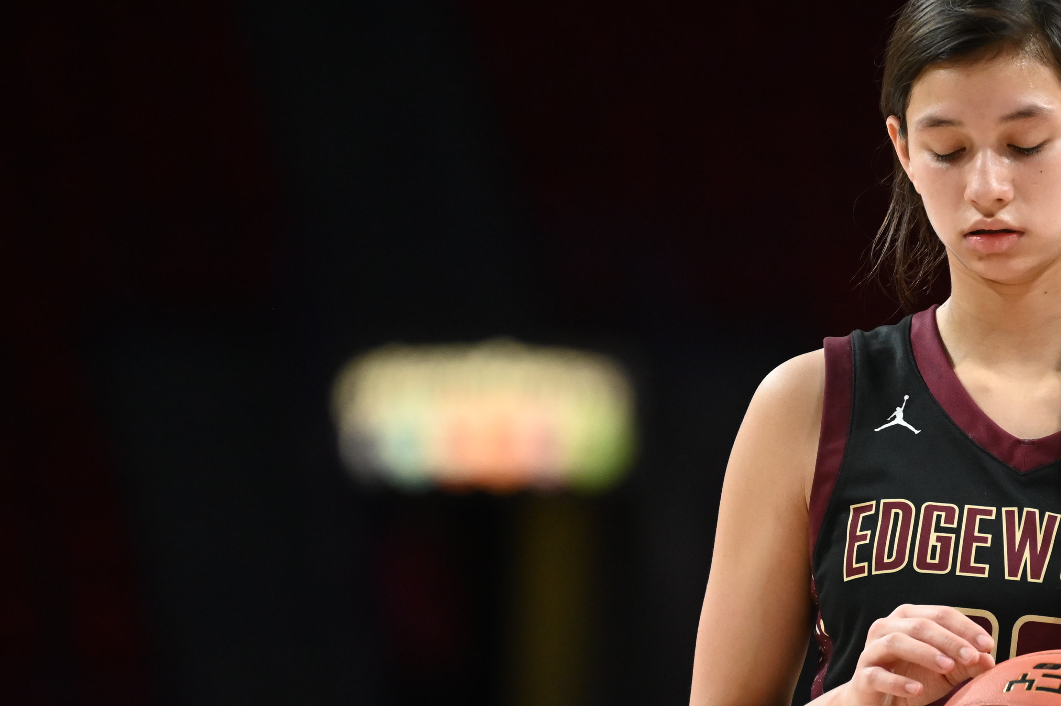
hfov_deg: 5.3
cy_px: 484
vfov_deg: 3.5
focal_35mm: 392
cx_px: 969
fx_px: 11545
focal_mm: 200
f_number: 2.8
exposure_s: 1/1000
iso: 3200
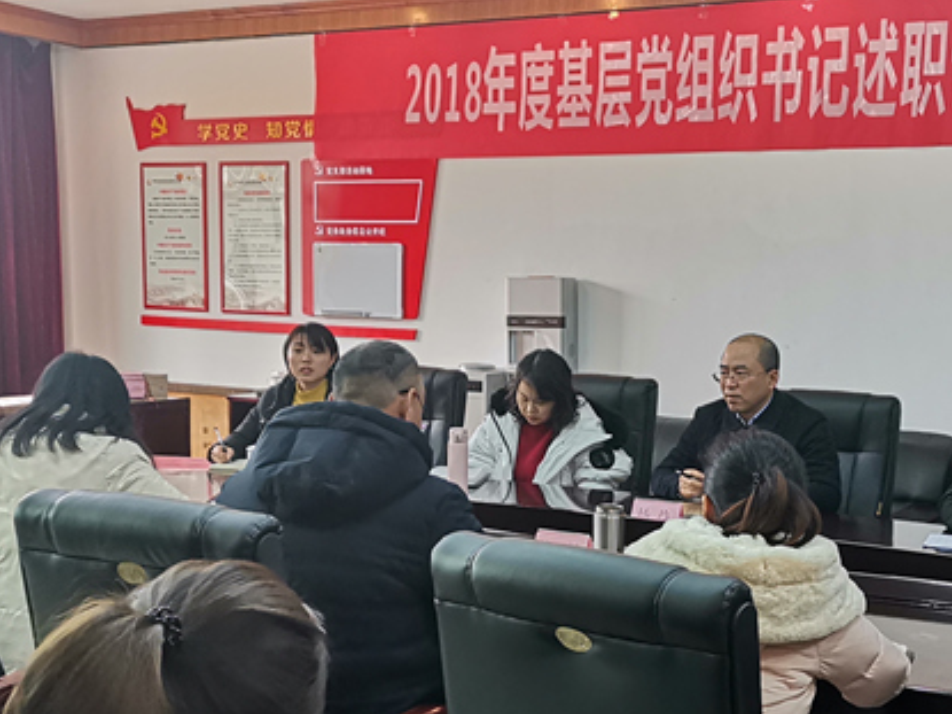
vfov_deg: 27.8
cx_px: 570
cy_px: 486
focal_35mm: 52
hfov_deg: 36.7
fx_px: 1430
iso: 400
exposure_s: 1/100
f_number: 1.8
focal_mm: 4.75
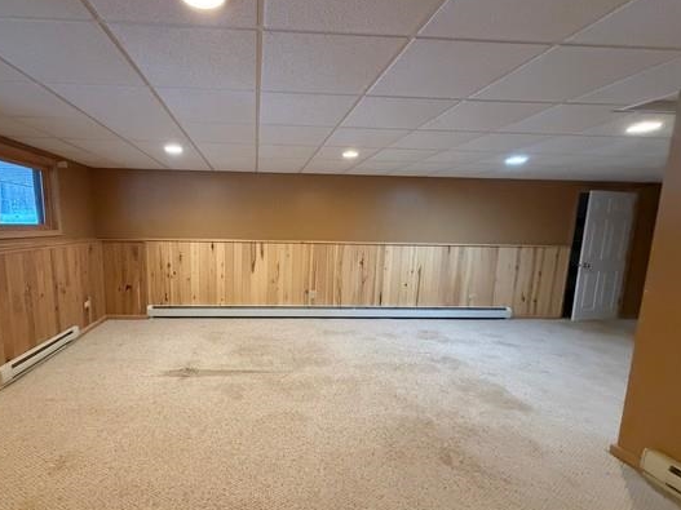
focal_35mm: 17
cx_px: 273
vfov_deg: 74.6
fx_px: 334
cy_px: 271
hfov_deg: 89.9
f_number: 2.2
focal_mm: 2.22
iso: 800
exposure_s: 1/60
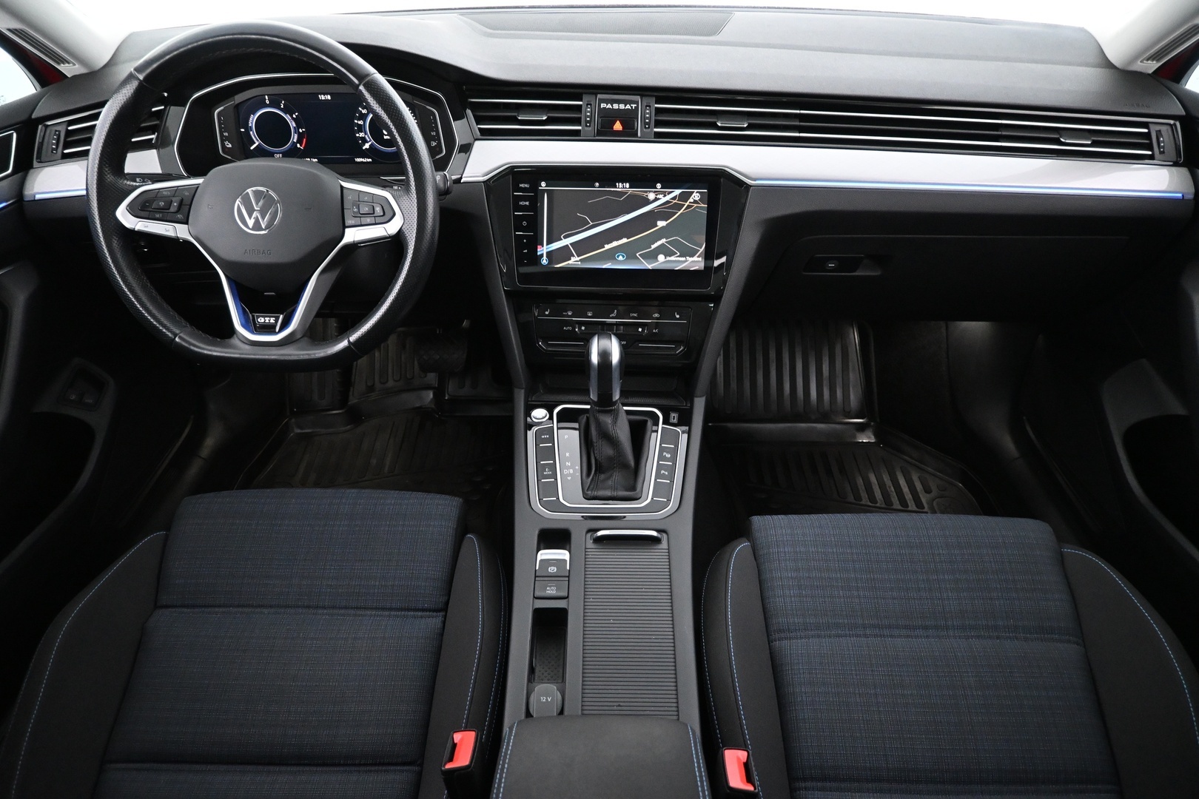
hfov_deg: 73.7
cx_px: 600
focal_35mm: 24
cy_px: 400
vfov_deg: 53.1
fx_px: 799
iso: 4000
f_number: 3.5
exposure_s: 1/25
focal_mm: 16
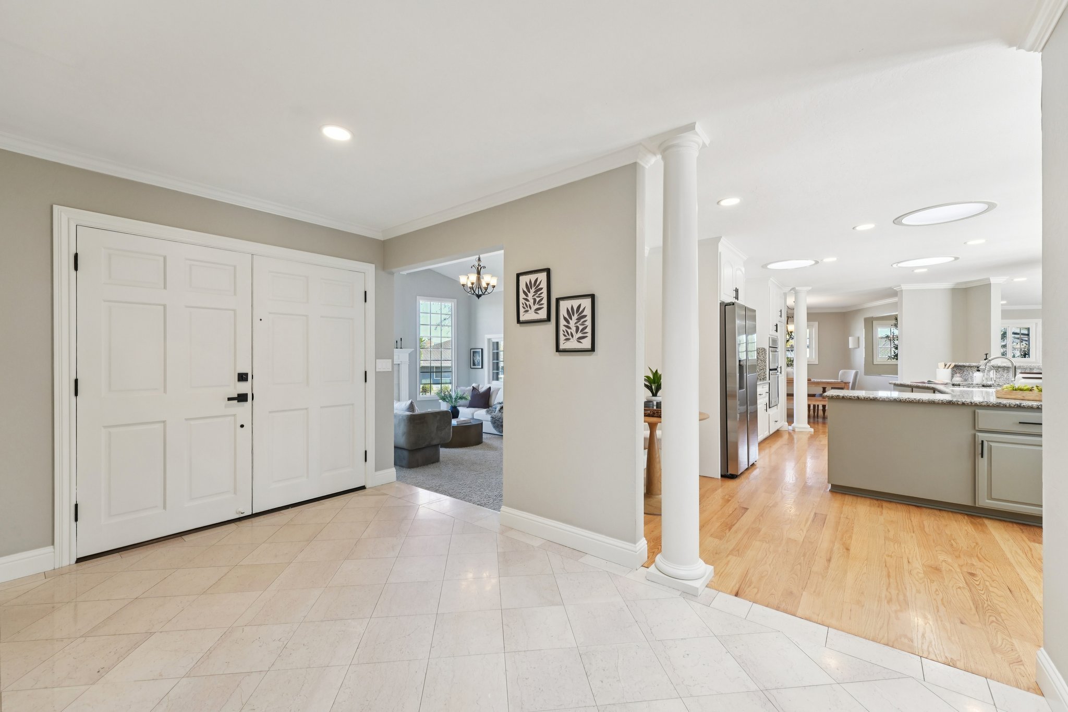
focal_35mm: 14
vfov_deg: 81.2
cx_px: 534
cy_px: 356
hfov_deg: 104.3
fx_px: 415
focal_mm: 14
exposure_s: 1/40
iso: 640
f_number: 8
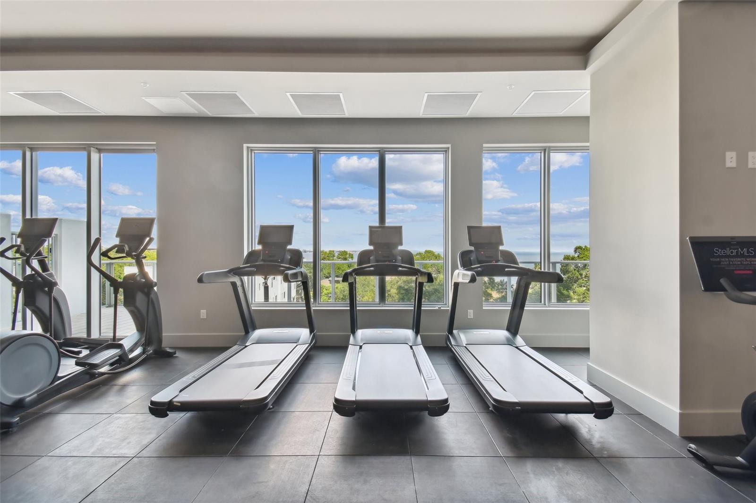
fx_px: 315
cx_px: 378
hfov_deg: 100.4
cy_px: 252
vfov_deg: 77.3
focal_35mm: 15
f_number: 7.1
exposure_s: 1/25
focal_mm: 10
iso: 100
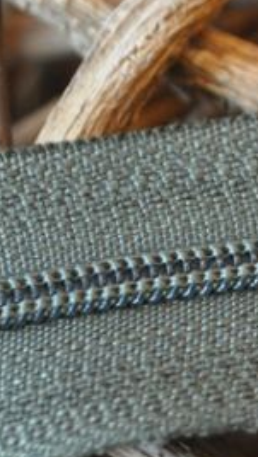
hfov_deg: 5.2
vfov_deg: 9.6
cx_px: 612
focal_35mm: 225
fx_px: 2733
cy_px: 224
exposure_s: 1/40
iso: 800
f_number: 5.3
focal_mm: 48
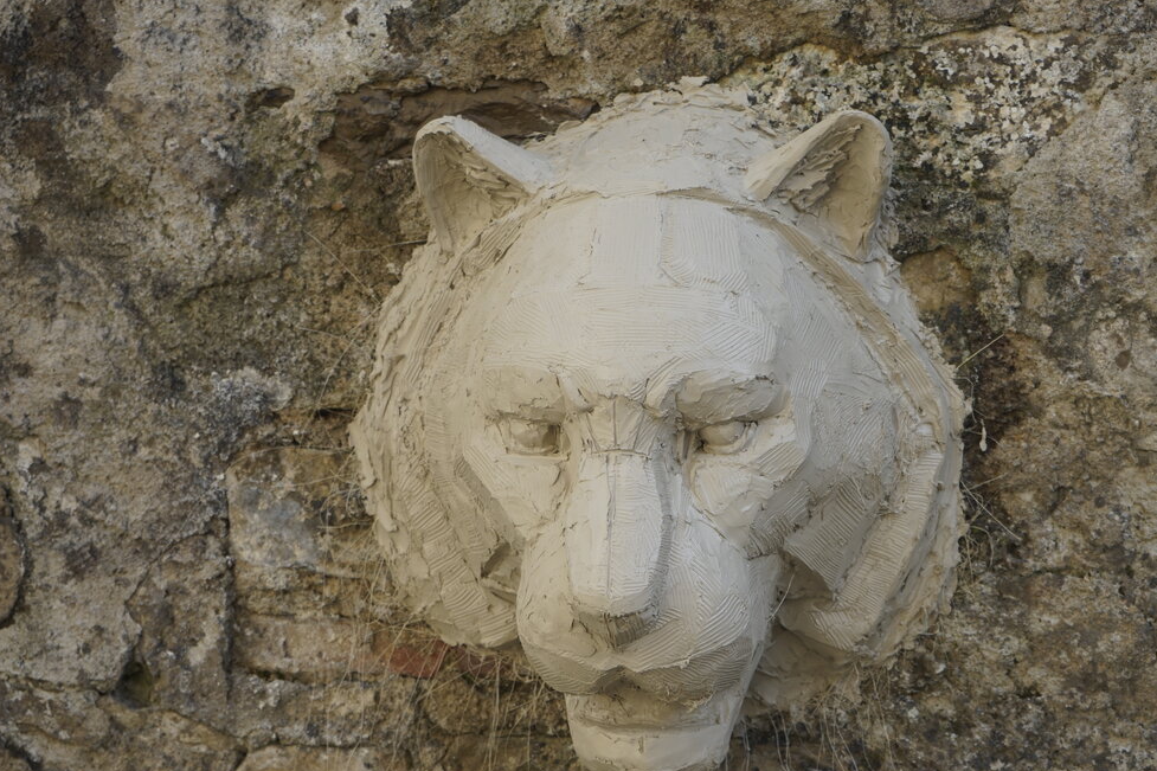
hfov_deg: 23.6
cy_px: 416
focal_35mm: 86
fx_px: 2763
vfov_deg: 15.9
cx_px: 625
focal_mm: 70
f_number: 5.6
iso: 100
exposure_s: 1/160
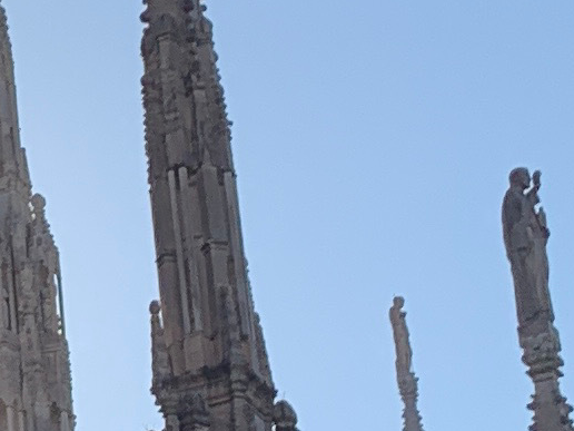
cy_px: 310
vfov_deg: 7.3
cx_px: -277
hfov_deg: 9.5
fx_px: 3366
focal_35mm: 203
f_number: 1.8
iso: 25
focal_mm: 4.25
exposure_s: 1/3521
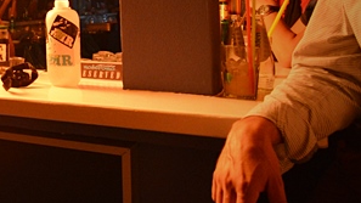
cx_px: -136
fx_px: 517
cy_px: -29
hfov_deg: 29.1
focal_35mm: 54
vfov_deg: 21.0
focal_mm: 17
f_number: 5.6
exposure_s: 1/400
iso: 2500
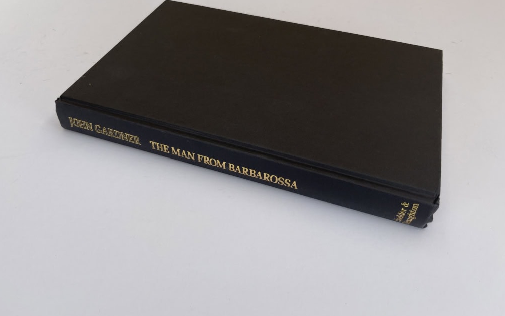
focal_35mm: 28
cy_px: 139
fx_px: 385
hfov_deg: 66.5
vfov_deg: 44.5
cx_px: 250
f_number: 1.6
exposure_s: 1/432
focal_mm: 4.2
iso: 32
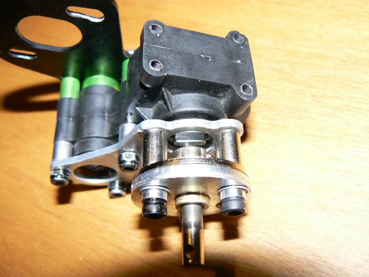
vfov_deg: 39.7
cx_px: 184
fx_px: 384
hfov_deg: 51.4
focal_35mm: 36
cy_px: 138
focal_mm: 6
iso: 100
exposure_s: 1/30
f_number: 2.8
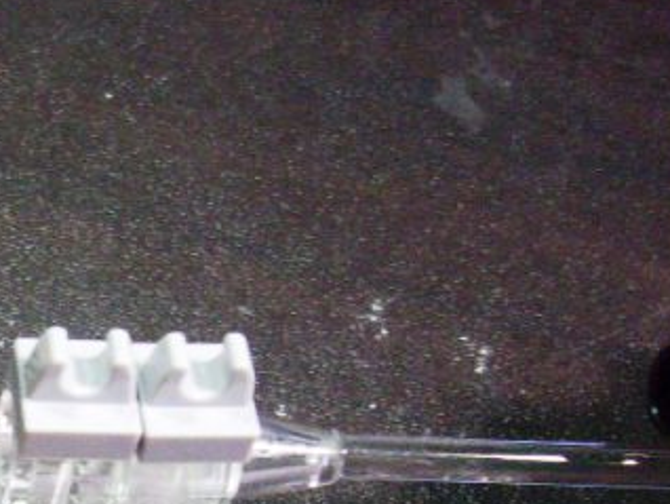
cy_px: 618
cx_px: -15
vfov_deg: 13.9
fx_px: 1995
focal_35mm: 103
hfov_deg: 18.5
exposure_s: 1/15
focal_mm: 5.7
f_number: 2.9
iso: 160
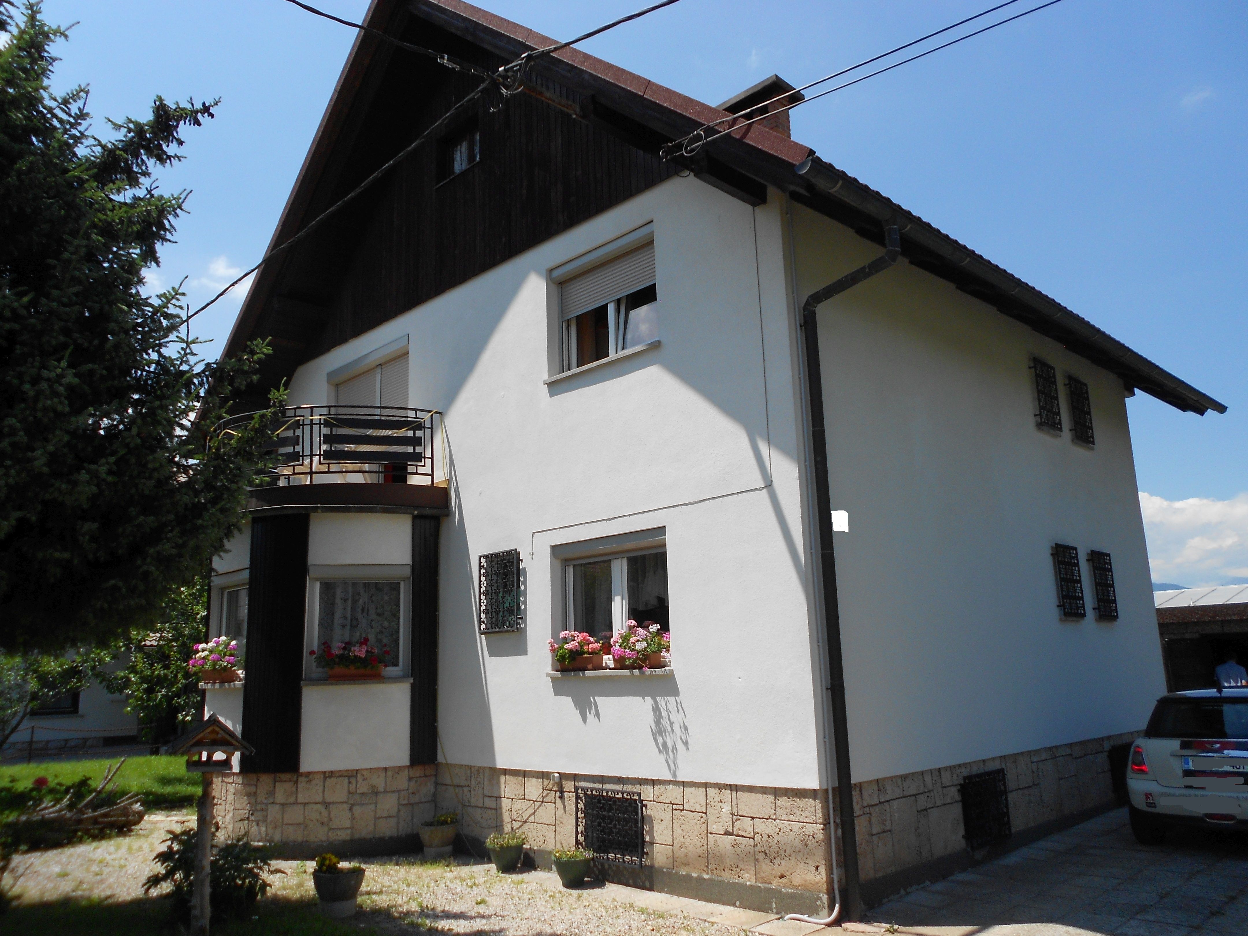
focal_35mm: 26
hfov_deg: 67.3
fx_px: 937
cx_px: 624
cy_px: 468
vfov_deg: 53.1
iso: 80
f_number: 3.2
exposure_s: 1/1250
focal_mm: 4.6
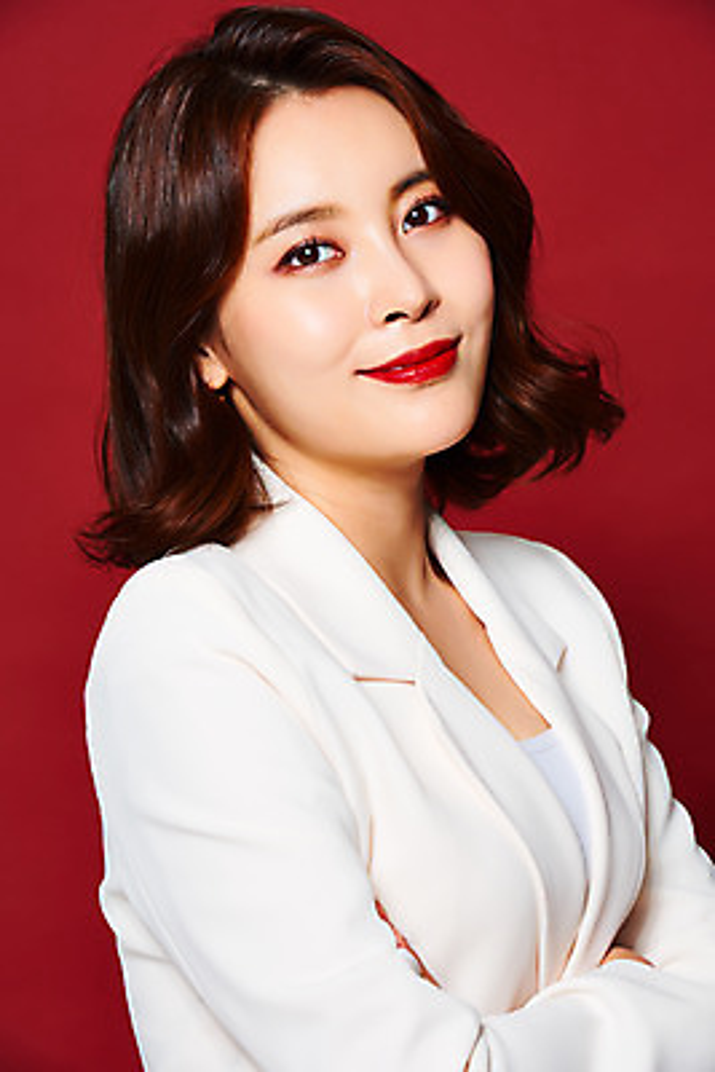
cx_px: 358
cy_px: 536
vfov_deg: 10.3
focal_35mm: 200
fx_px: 5953
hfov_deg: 6.9
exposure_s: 1/125
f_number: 16
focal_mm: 200
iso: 100
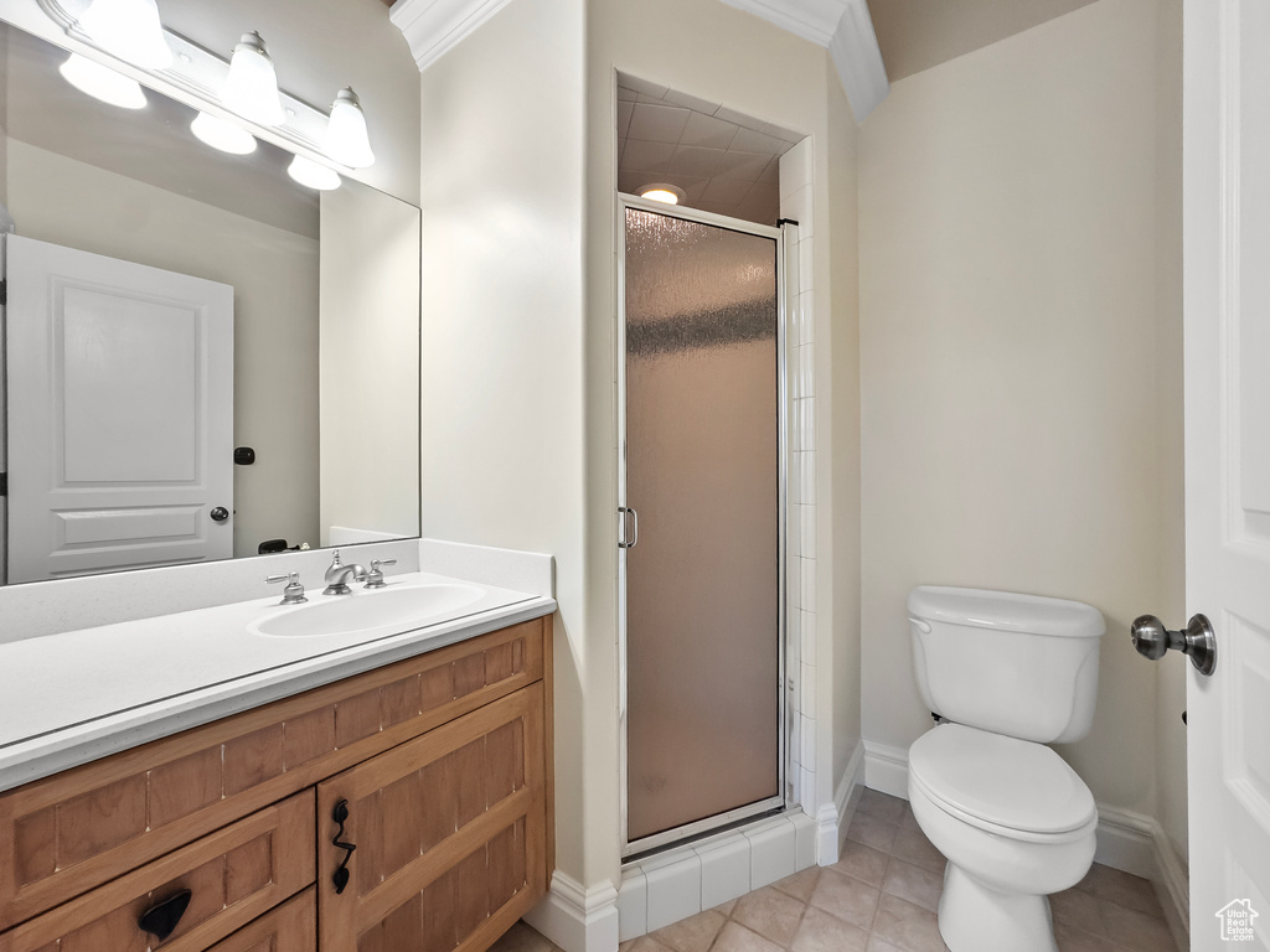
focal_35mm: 14
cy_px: 476
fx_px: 514
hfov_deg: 102.1
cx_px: 635
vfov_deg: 85.7
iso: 200
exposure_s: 1/120
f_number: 2.2
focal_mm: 2.22
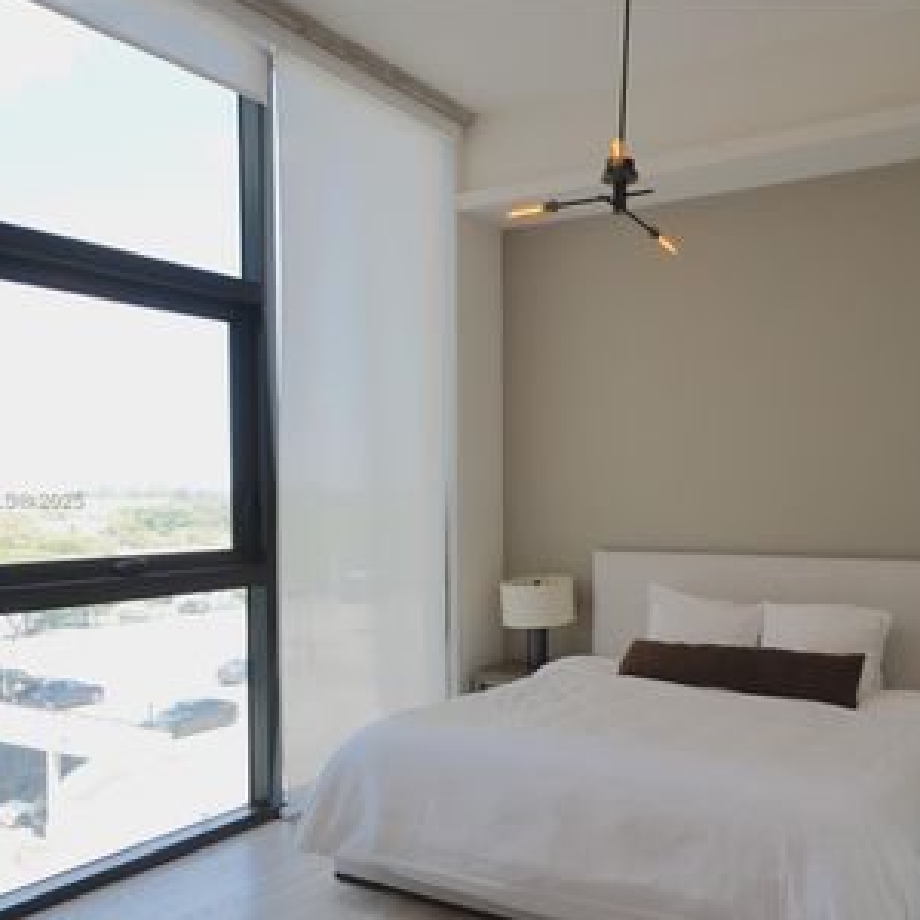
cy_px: 501
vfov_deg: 48.4
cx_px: 543
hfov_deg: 48.2
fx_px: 1022
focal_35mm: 34
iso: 125
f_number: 4
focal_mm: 24
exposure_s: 1/60
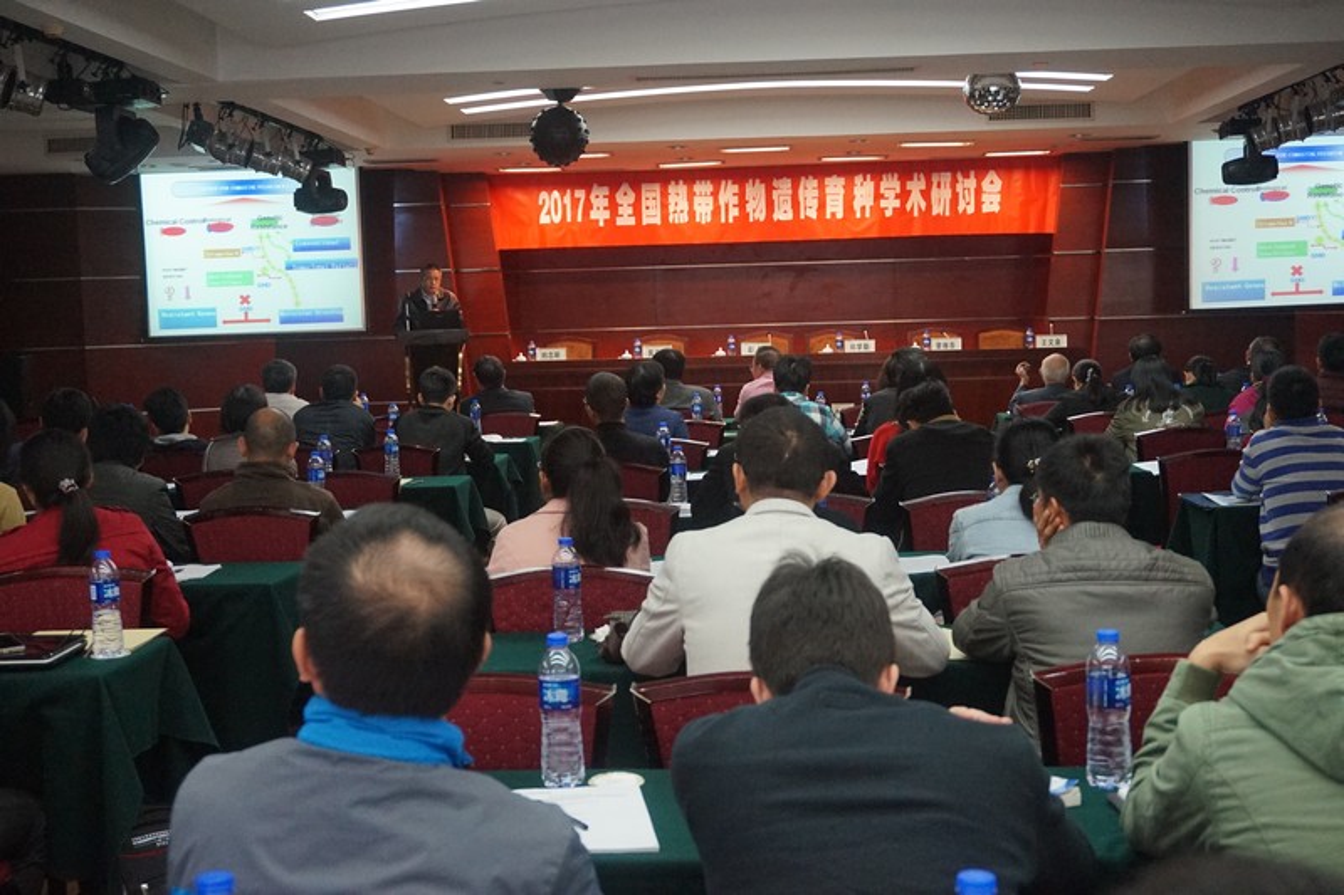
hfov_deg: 45.0
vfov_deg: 30.8
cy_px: 448
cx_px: 672
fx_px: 1624
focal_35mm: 44
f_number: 4.5
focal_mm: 29
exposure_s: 1/160
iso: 2500
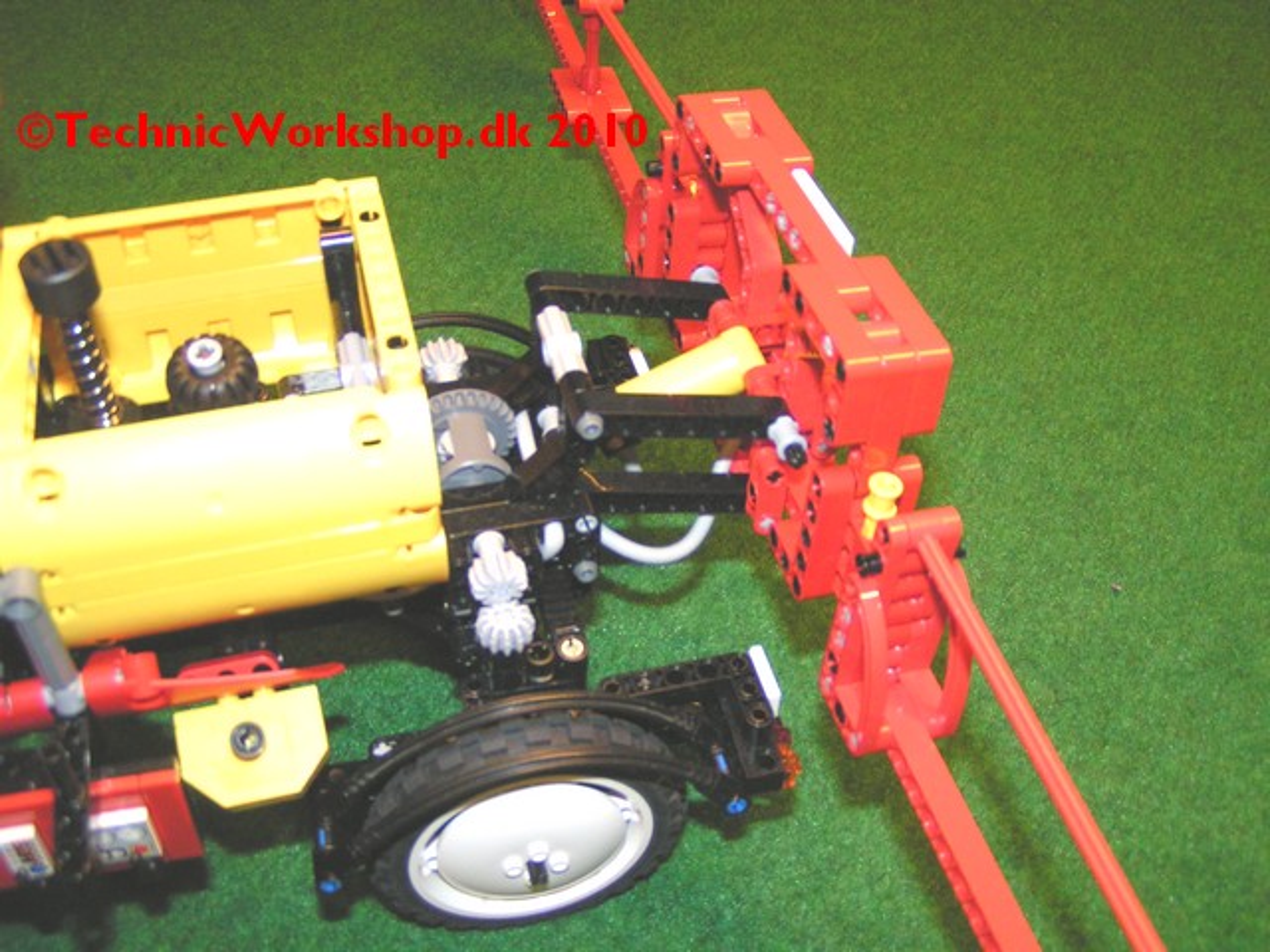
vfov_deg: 37.7
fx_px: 1394
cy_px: 476
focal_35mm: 38
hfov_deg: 49.0
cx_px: 635
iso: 200
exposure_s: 1/40
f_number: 2.8
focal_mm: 5.8
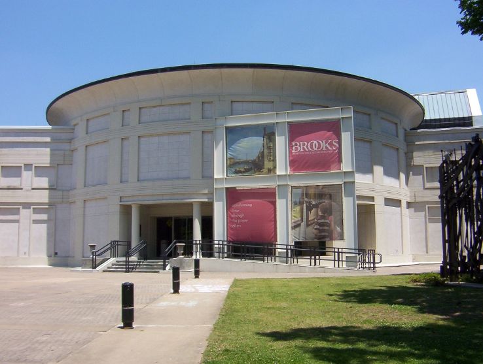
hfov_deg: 51.3
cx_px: 242
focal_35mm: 36
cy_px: 182
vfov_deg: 39.8
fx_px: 503
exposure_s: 1/758
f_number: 5.24
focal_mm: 5.54
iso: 100
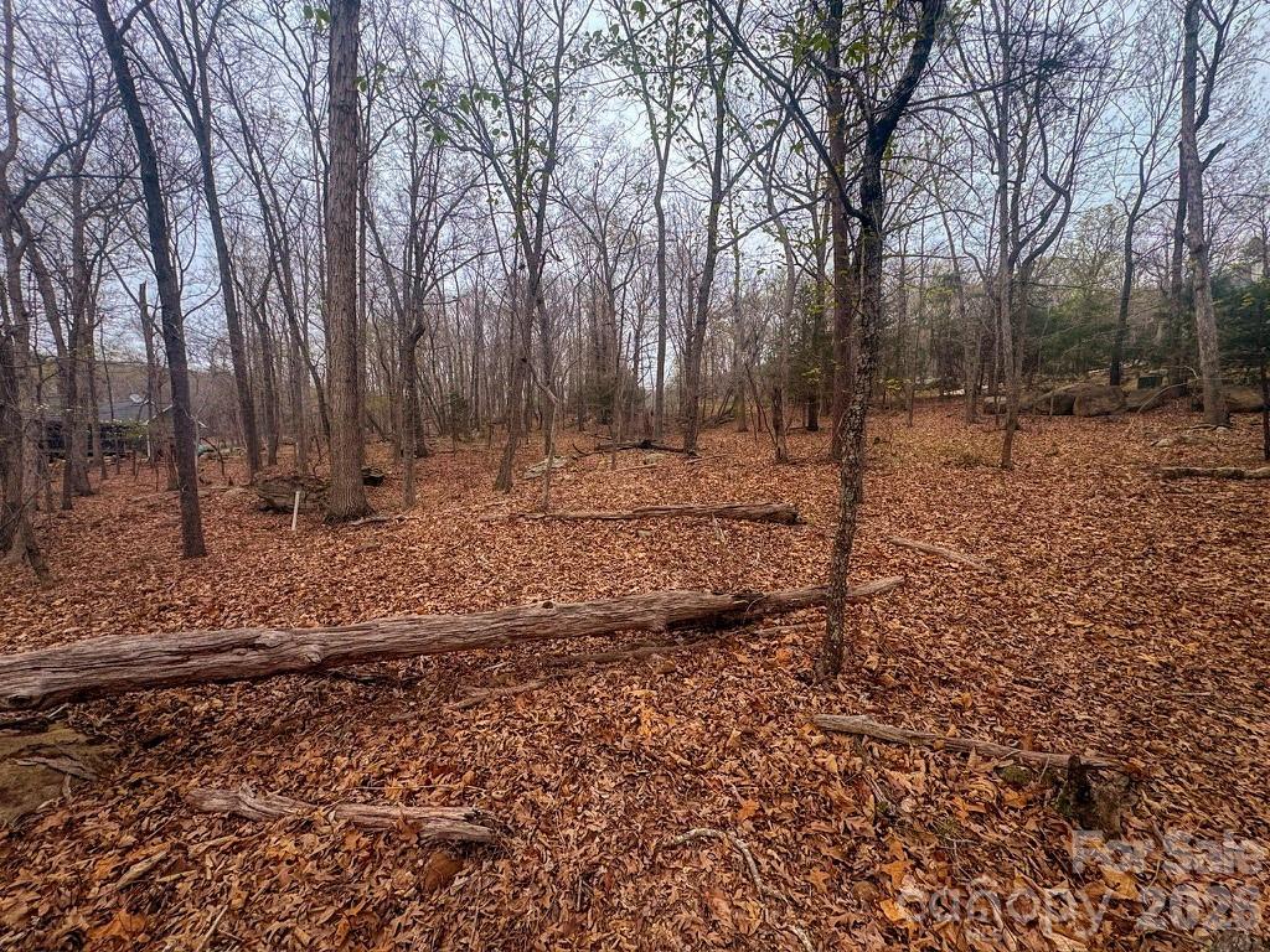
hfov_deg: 102.1
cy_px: 476
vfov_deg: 85.7
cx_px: 635
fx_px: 514
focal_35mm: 14
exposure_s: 1/646
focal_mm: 2.22
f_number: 2.2
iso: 40
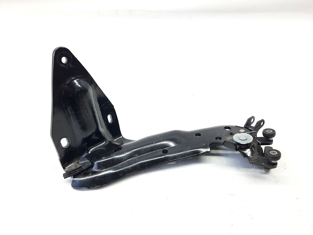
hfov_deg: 69.4
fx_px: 226
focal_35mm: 25
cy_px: 118
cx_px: 156
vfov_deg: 54.9
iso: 125
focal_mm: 4.6
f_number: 2
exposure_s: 1/50
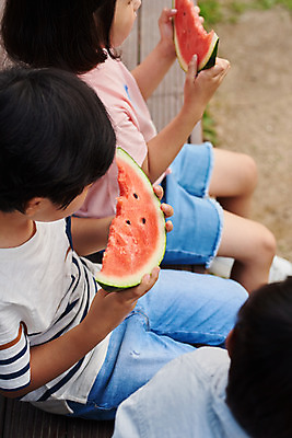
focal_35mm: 85
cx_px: 146
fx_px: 1033
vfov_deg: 23.9
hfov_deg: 16.1
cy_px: 219
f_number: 3.5
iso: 250
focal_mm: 85
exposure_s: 1/160
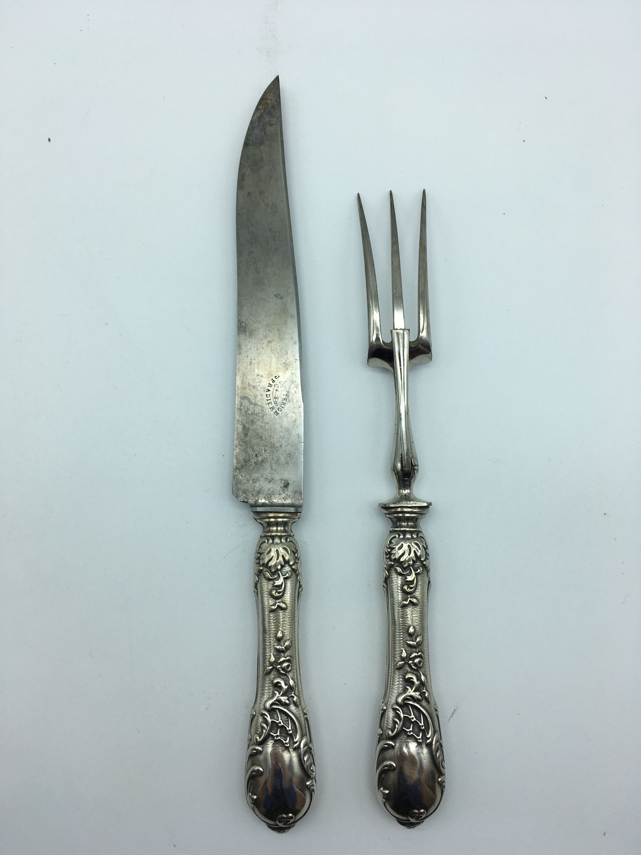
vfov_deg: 61.7
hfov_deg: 48.2
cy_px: 428
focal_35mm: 29
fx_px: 716
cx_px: 320
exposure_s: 1/292
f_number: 2.2
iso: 25
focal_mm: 4.15
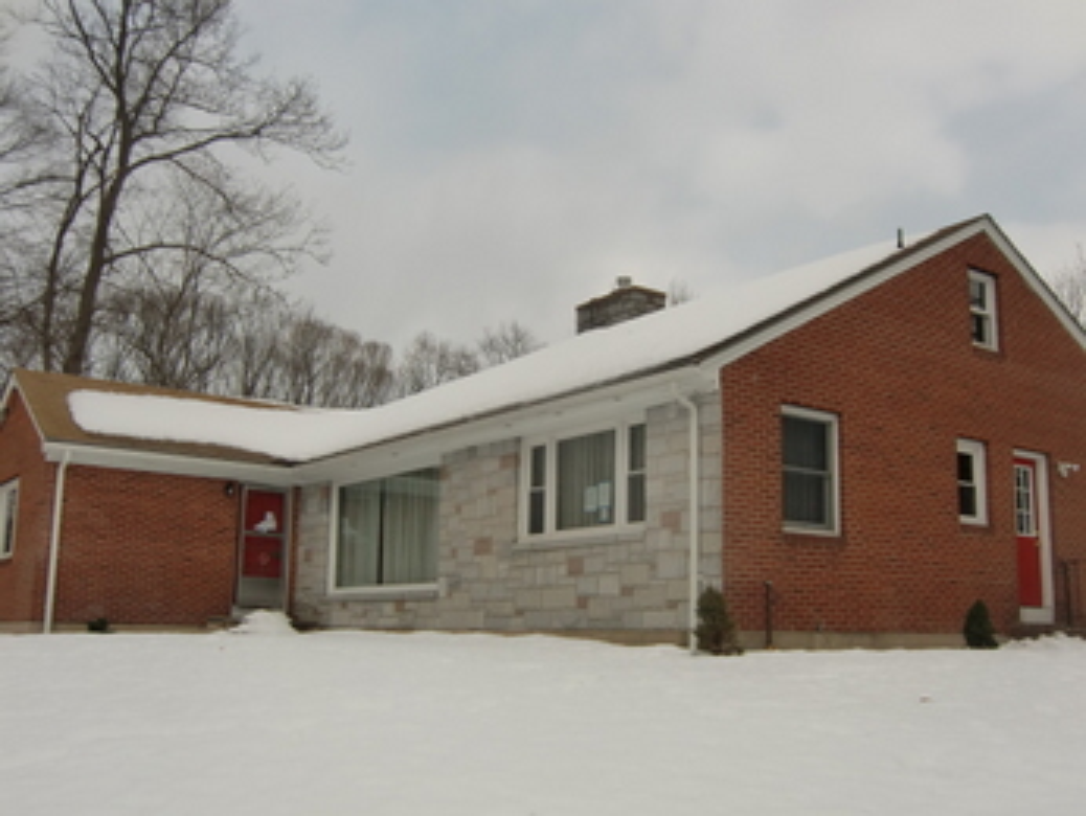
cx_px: 543
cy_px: 408
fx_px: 1067
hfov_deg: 53.9
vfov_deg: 41.8
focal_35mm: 34
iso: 64
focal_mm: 6.1
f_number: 3.6
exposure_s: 1/800
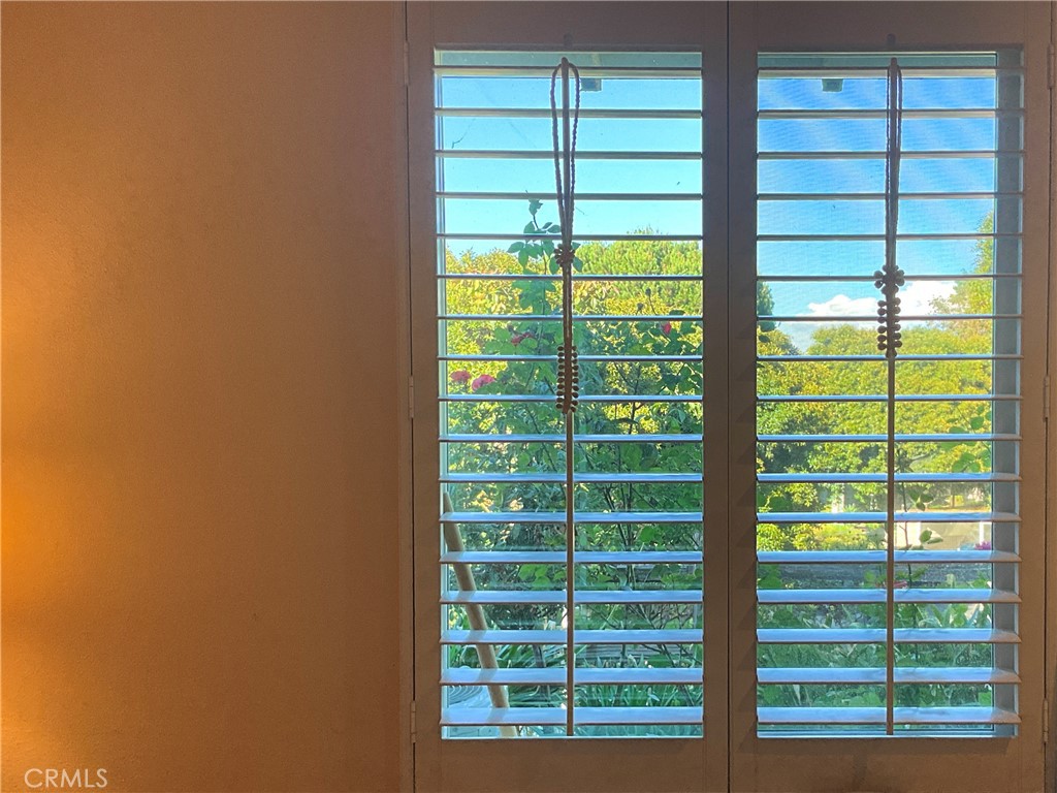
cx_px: 528
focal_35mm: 29
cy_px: 396
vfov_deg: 48.2
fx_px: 886
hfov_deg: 61.7
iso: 40
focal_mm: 3
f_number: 1.8
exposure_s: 1/120
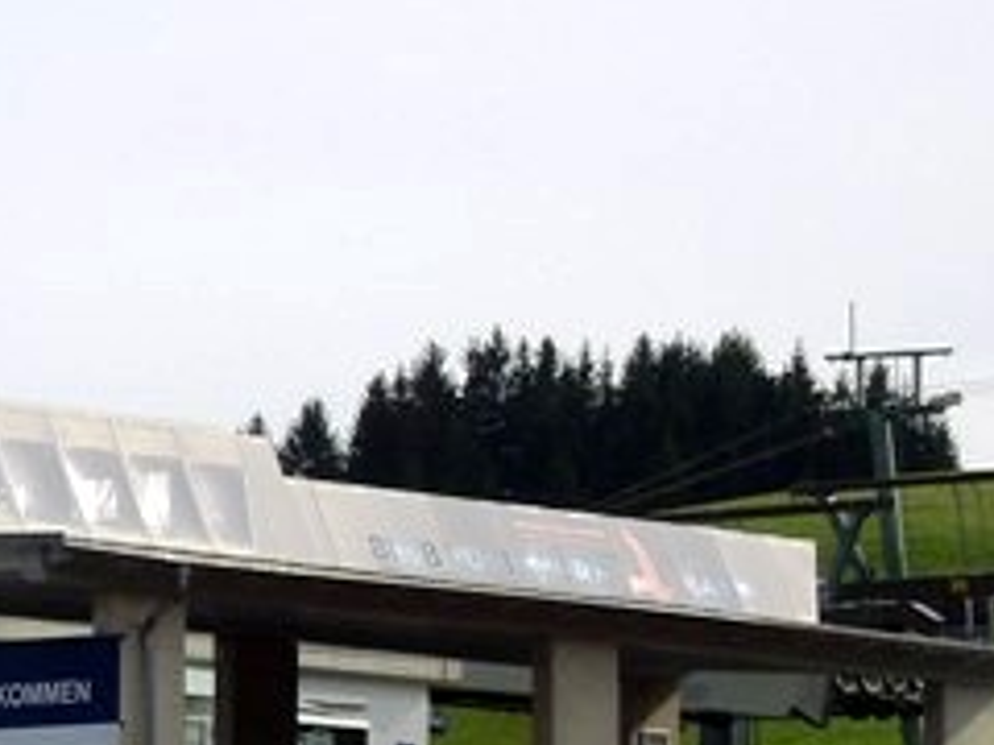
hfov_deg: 6.7
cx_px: -224
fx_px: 8442
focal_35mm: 294
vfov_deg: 5.1
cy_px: 517
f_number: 8.8
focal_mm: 12.5
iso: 100
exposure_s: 1/320
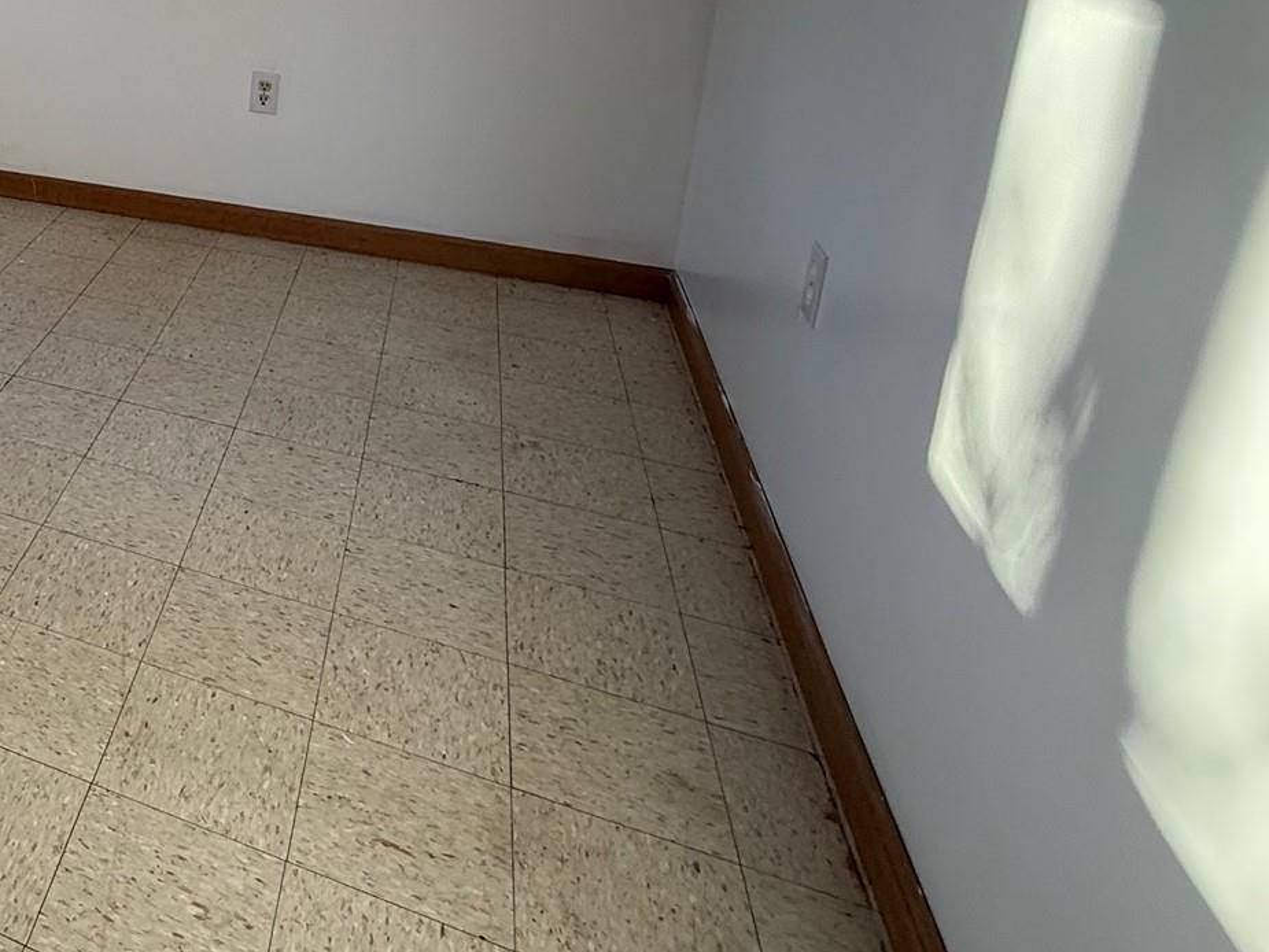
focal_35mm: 31
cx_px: -110
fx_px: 1137
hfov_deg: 45.0
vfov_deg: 41.4
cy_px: 75
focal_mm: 2.22
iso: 80
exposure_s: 1/120
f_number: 2.2
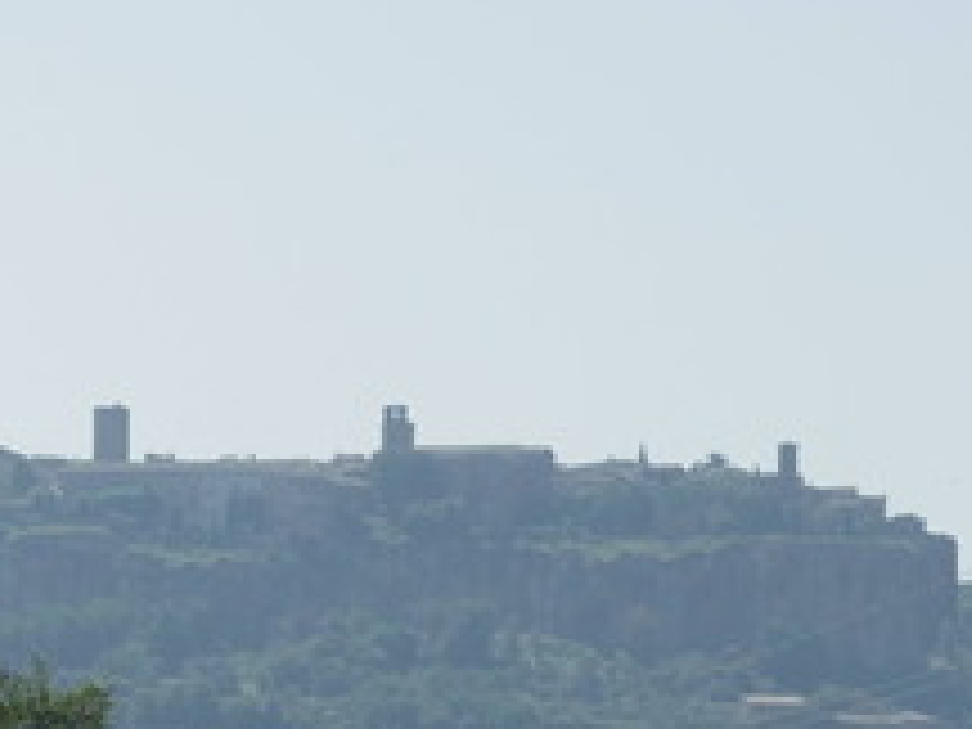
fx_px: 9996
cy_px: 824
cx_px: -45
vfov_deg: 4.2
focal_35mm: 356
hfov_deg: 5.6
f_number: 4
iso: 100
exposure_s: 1/1000
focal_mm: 24.7
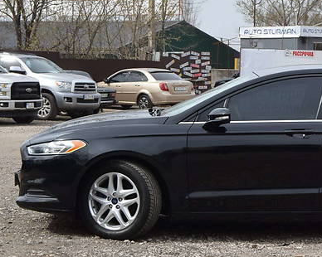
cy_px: 130
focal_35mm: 122
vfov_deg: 12.6
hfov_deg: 15.6
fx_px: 1162
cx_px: 291
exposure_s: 1/320
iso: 200
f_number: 9
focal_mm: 42
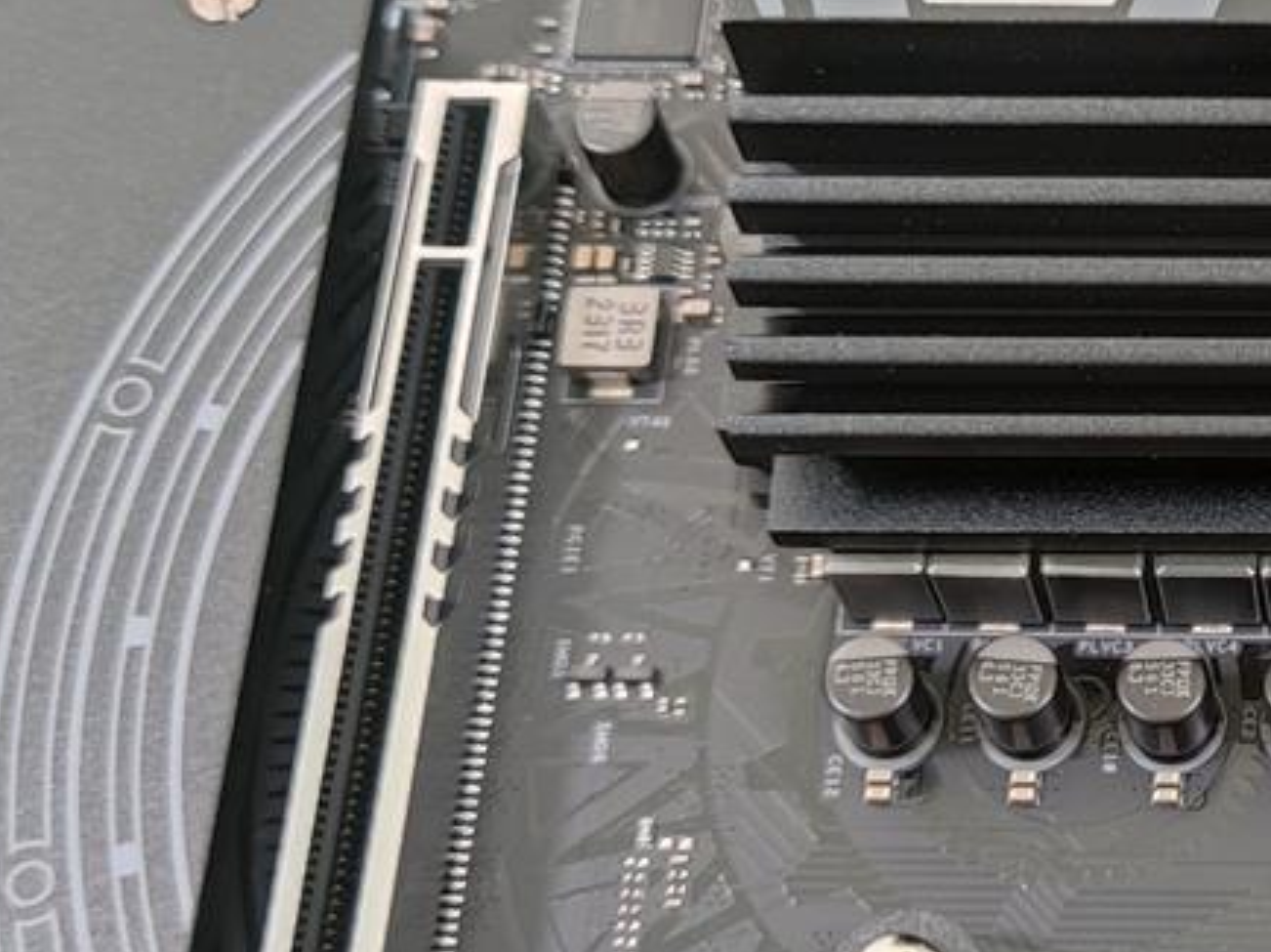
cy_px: 376
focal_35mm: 83
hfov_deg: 21.6
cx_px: 1596
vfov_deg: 17.7
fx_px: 3046
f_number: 1.85
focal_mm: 6.78
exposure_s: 1/33
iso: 407
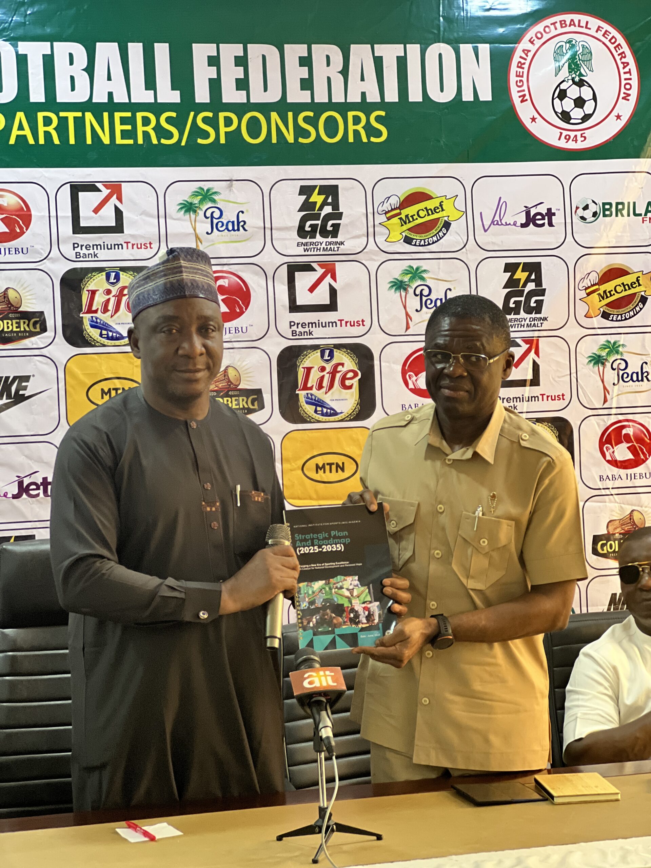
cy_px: 434
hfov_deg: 19.1
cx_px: 326
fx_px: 1931
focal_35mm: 77
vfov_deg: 25.3
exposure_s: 1/33
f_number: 2.8
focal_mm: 9
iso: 250
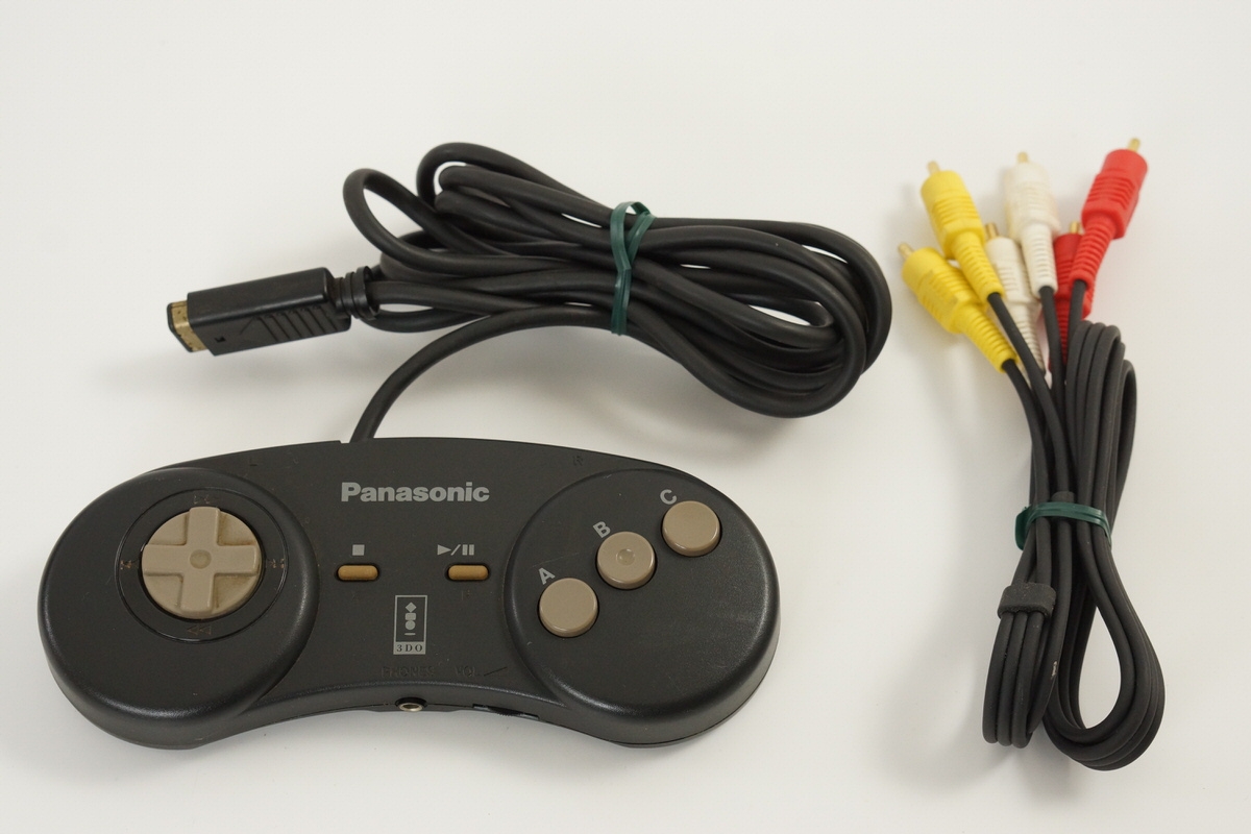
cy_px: 417
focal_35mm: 75
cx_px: 626
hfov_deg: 27.0
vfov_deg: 18.2
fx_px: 2606
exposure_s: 1/80
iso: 800
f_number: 6.3
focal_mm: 50
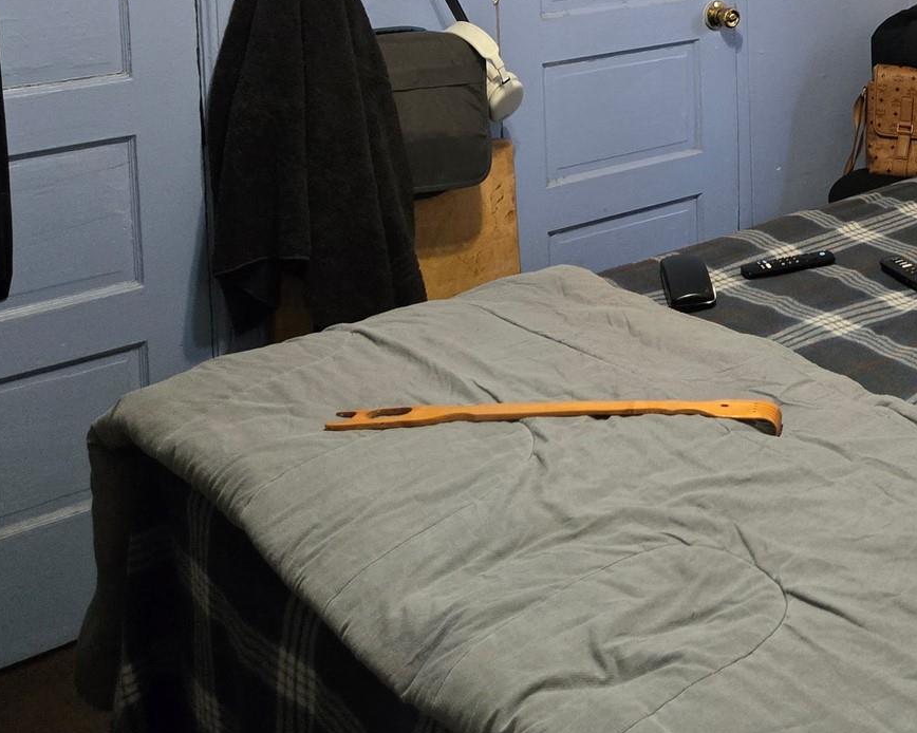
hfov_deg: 32.9
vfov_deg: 26.5
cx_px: 884
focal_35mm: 53
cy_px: -58
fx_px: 1438
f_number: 1.8
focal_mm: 5.4
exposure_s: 1/120
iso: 1000
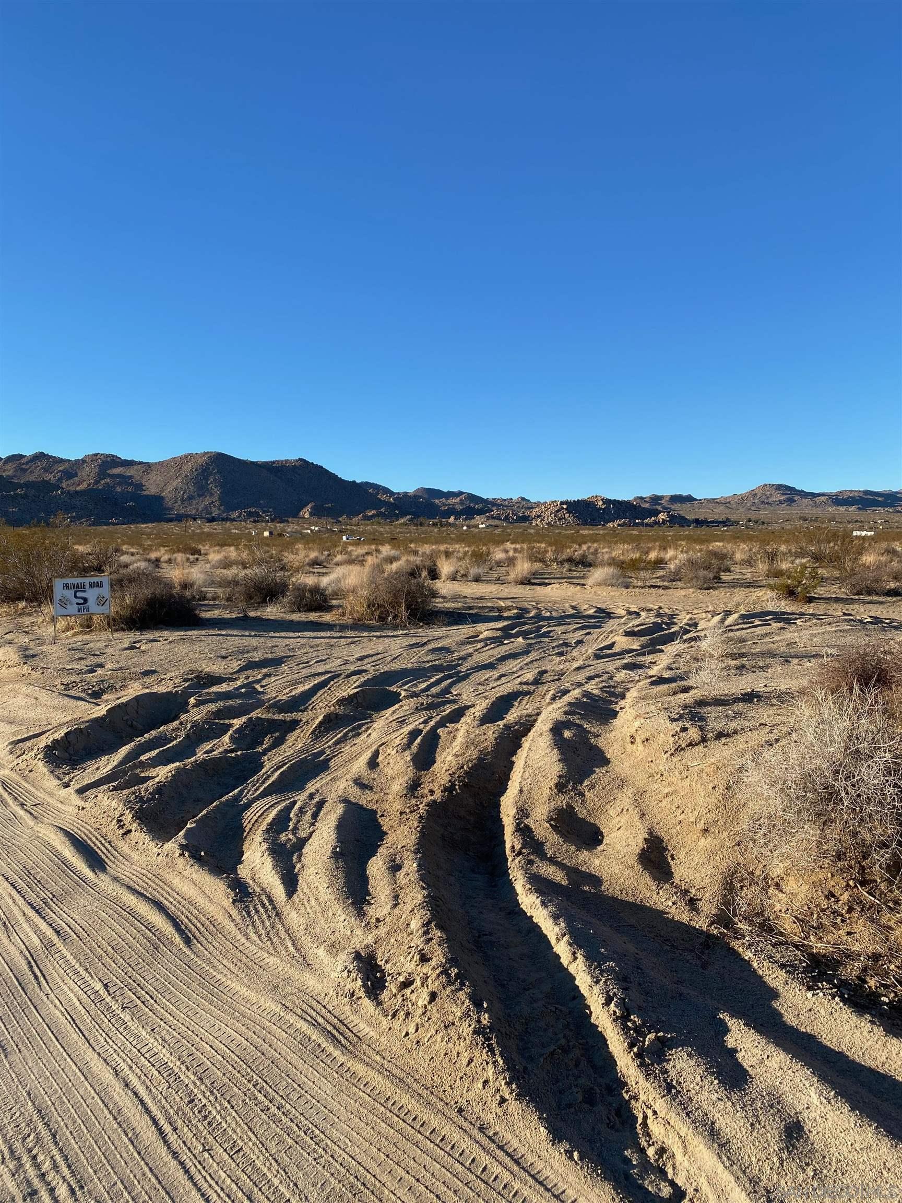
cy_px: 602
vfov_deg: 67.3
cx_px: 451
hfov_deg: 53.1
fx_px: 903
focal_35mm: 26
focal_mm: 4.25
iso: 32
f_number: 1.8
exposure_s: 1/2141
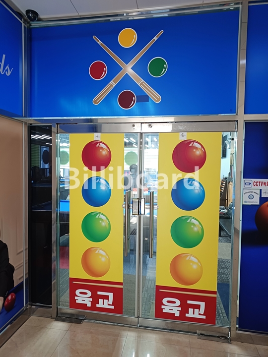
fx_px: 237
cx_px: 134
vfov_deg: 73.9
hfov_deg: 58.9
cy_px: 178
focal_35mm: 23
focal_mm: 5.06
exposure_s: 1/50
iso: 200
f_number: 1.8
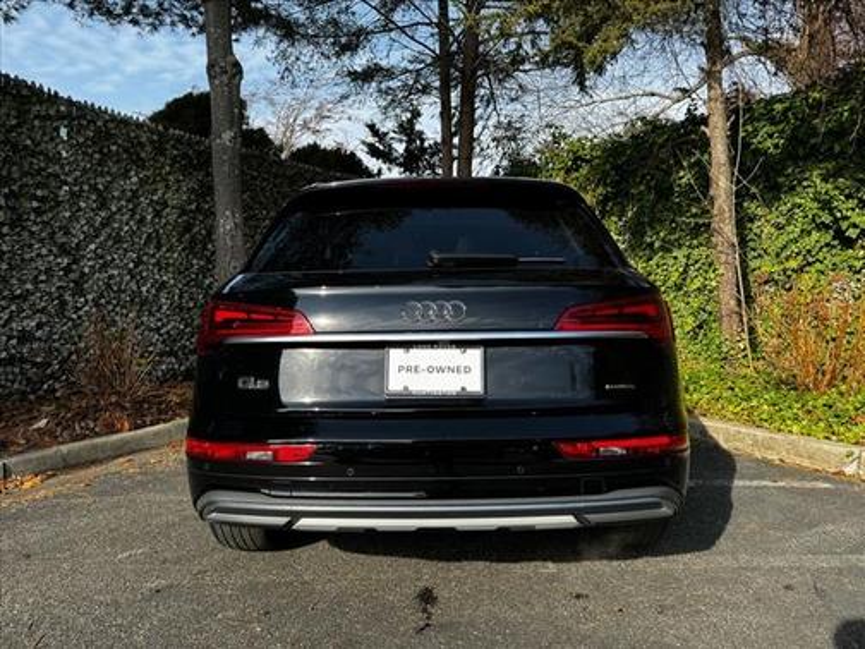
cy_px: 324
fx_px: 600
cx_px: 432
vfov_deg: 56.8
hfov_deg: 71.6
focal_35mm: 24
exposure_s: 1/1238
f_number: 1.78
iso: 80
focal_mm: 6.76
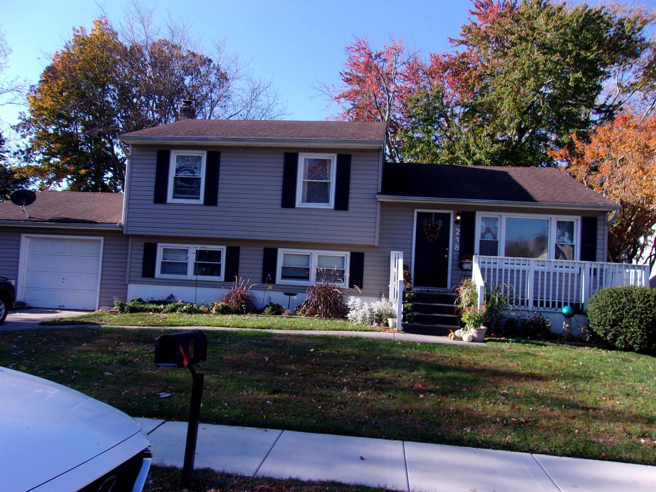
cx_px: 328
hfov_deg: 65.3
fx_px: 512
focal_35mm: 27
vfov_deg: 51.4
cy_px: 246
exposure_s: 1/38
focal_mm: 4.9
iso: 80
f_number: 10.4
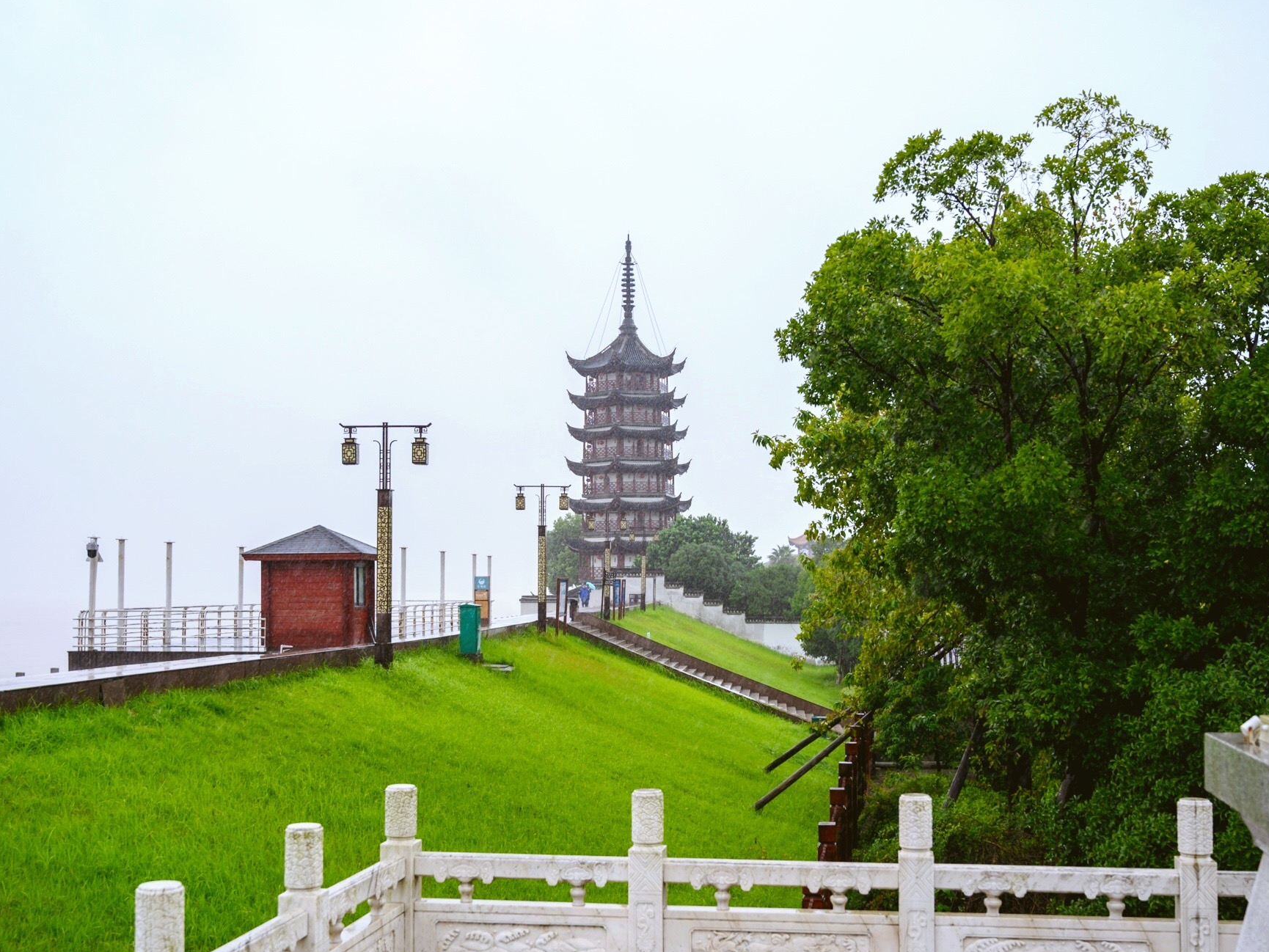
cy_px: 474
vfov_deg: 36.0
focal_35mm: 40
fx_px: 1467
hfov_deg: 46.7
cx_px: 580
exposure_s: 1/320
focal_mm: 36
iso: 100
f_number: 4.5
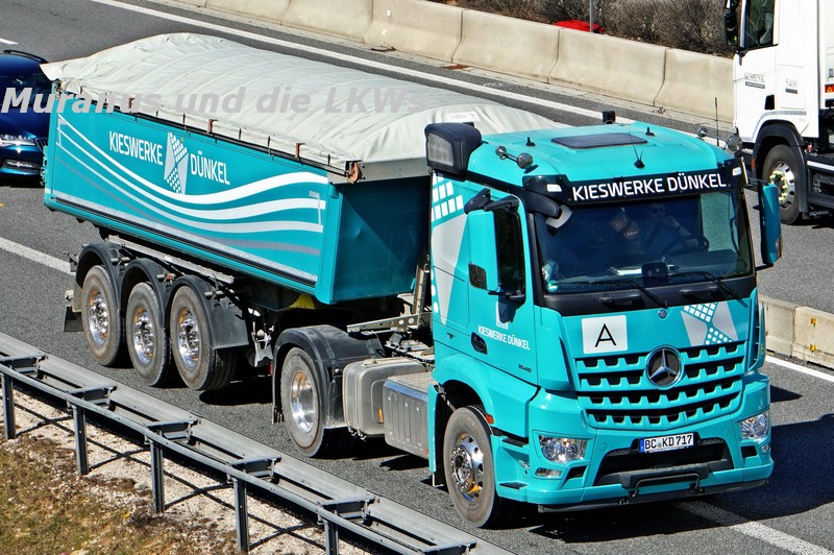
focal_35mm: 134
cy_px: 278
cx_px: 417
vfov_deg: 10.2
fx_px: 3094
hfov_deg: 15.4
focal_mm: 89.1
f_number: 6.3
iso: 400
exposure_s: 1/2500
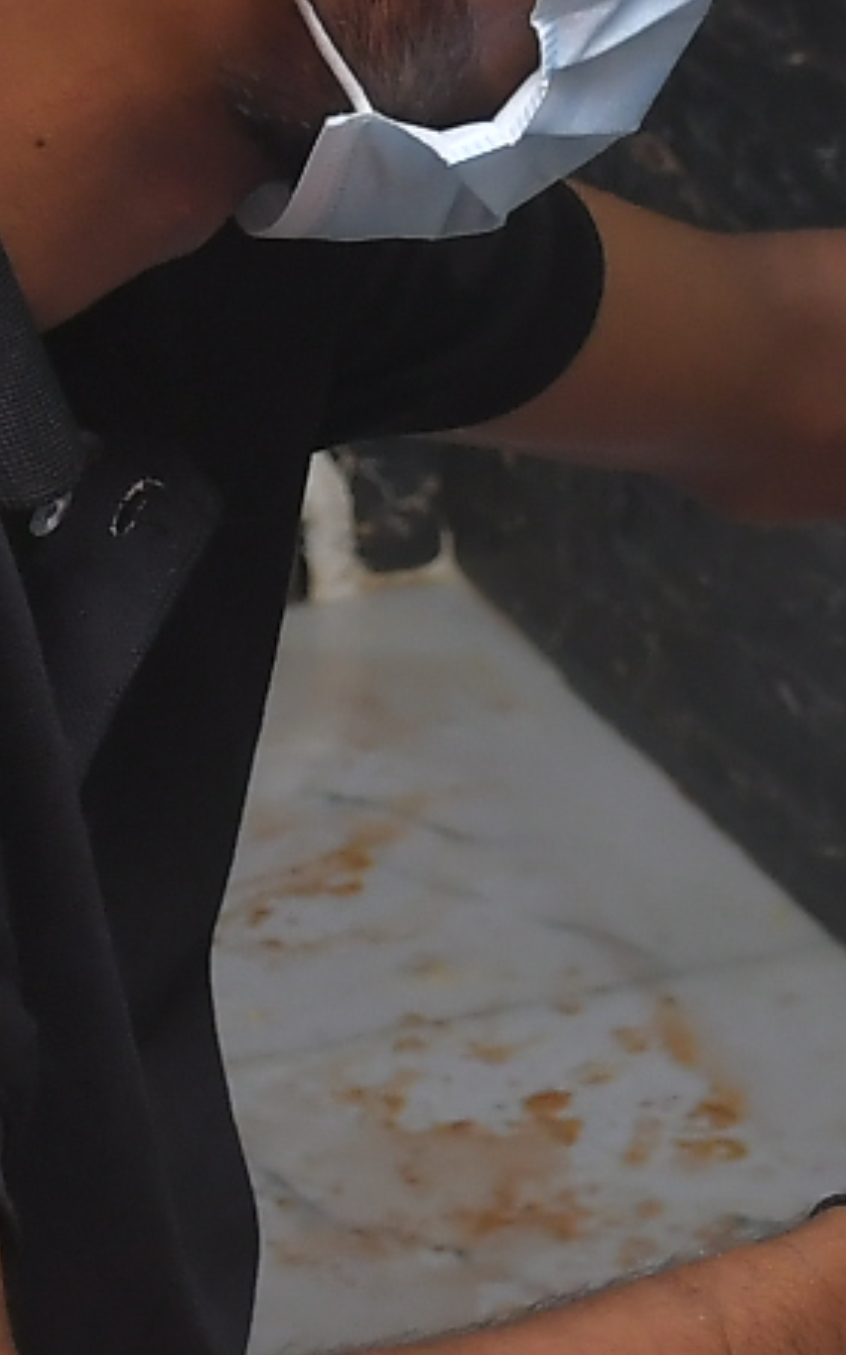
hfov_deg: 6.2
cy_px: -86
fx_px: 7828
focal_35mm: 212
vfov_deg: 9.8
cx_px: 620
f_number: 3.8
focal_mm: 23
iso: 400
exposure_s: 1/320
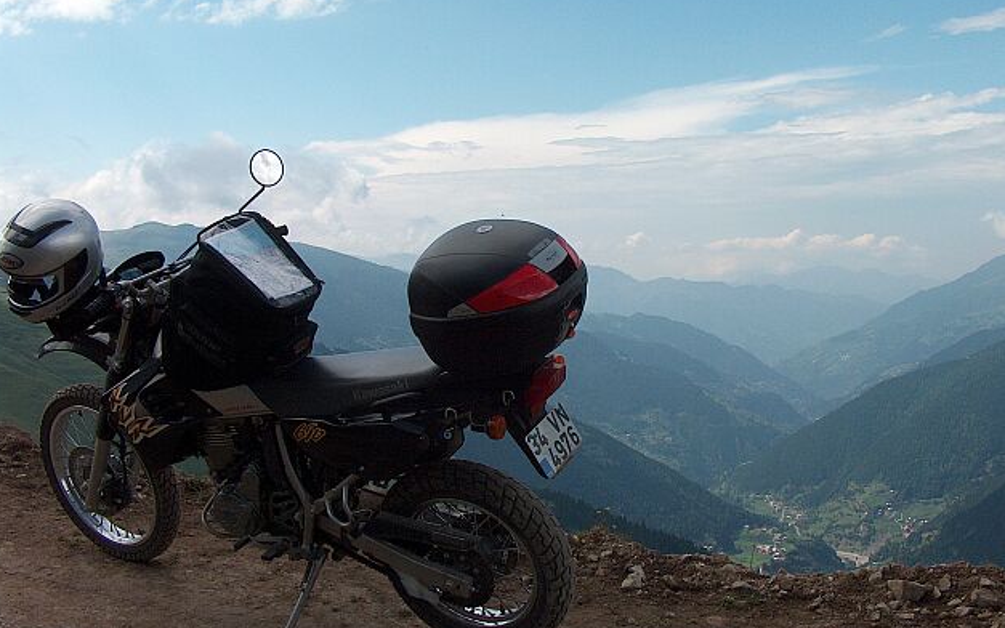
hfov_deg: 49.3
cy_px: 284
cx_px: 505
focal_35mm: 40
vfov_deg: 32.0
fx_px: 1096
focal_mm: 7.6
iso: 100
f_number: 8
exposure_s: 1/418
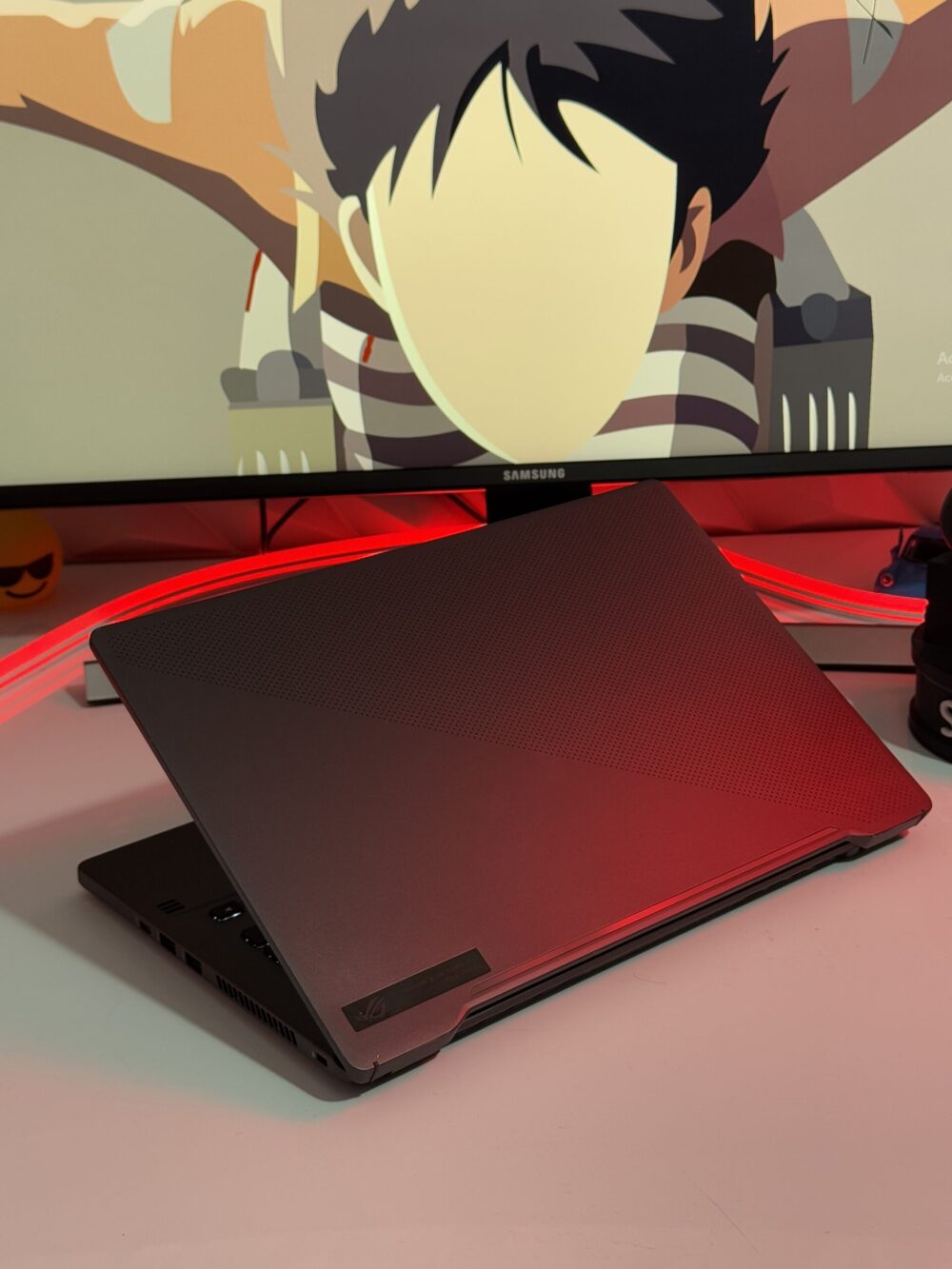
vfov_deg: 39.7
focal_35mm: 48
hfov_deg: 30.3
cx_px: 476
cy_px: 634
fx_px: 1760
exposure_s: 1/60
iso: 125
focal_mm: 6.76
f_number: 1.78
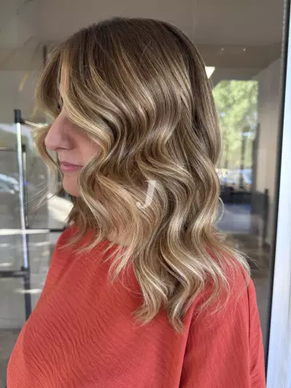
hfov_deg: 56.8
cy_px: 194
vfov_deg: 71.6
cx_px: 146
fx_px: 269
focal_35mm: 24
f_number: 1.78
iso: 200
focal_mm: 6.76
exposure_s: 1/101
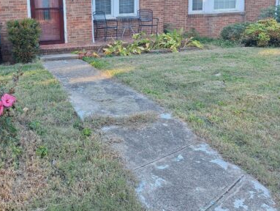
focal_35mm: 36
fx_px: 291
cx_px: 68
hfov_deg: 49.2
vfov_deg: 38.7
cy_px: 53
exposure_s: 1/207
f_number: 1.8
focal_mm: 5.54
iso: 40
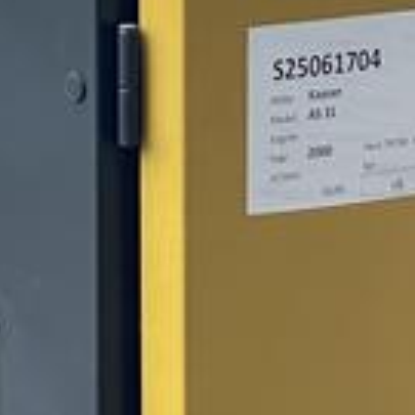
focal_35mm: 334
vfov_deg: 5.2
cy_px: 523
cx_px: 483
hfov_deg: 5.2
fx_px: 4530
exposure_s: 1/99
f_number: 2.2
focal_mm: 7.5
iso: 64
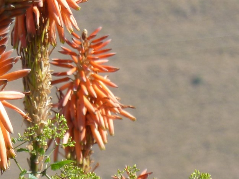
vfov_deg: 1.6
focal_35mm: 920
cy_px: 170
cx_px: 6
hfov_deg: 2.2
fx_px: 6348
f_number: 4.9
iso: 80
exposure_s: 1/200
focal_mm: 49.2
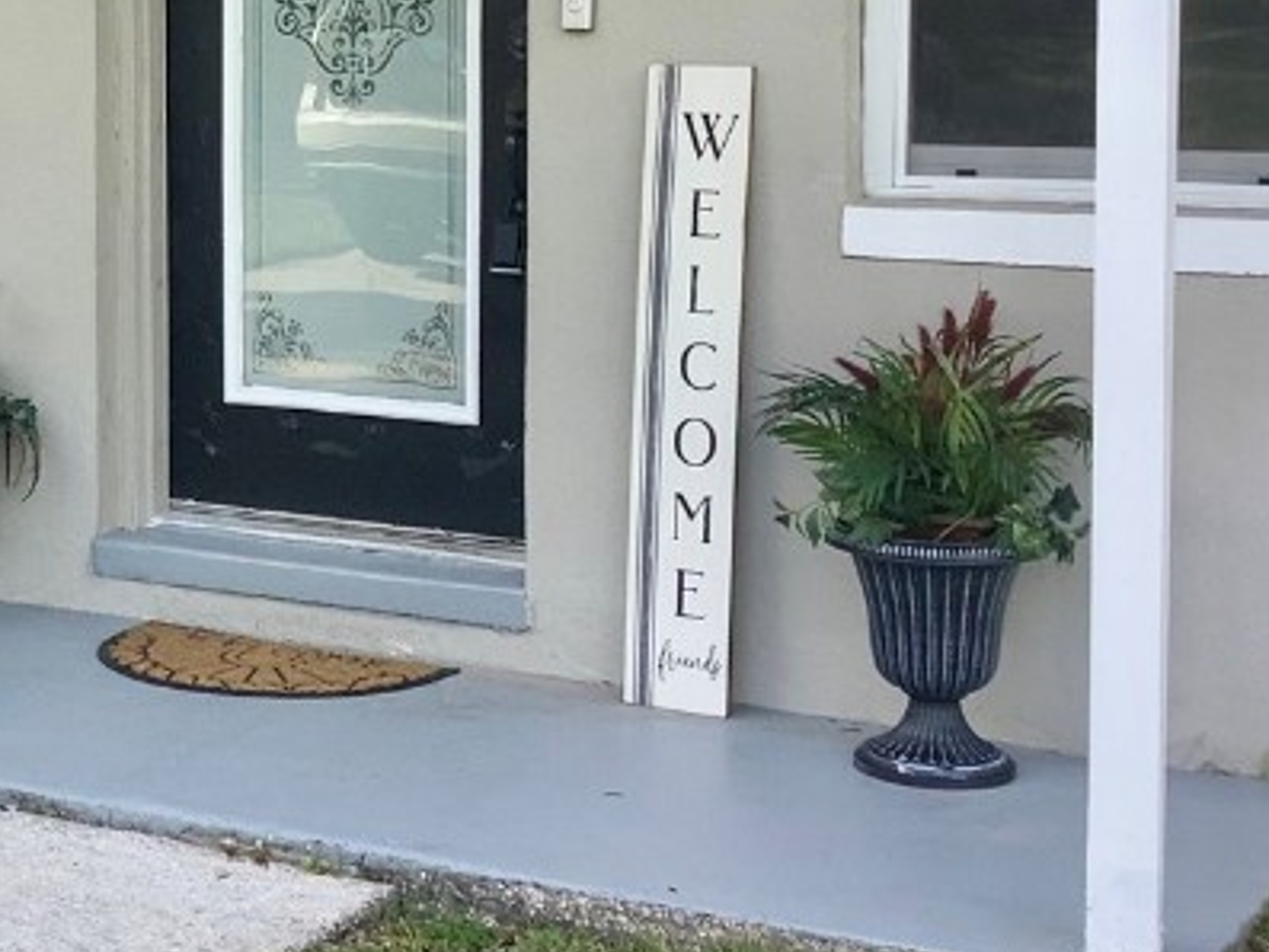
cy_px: 195
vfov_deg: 18.3
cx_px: -3
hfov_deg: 23.4
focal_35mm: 80
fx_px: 2934
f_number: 2.4
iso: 25
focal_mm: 3.3
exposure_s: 1/229
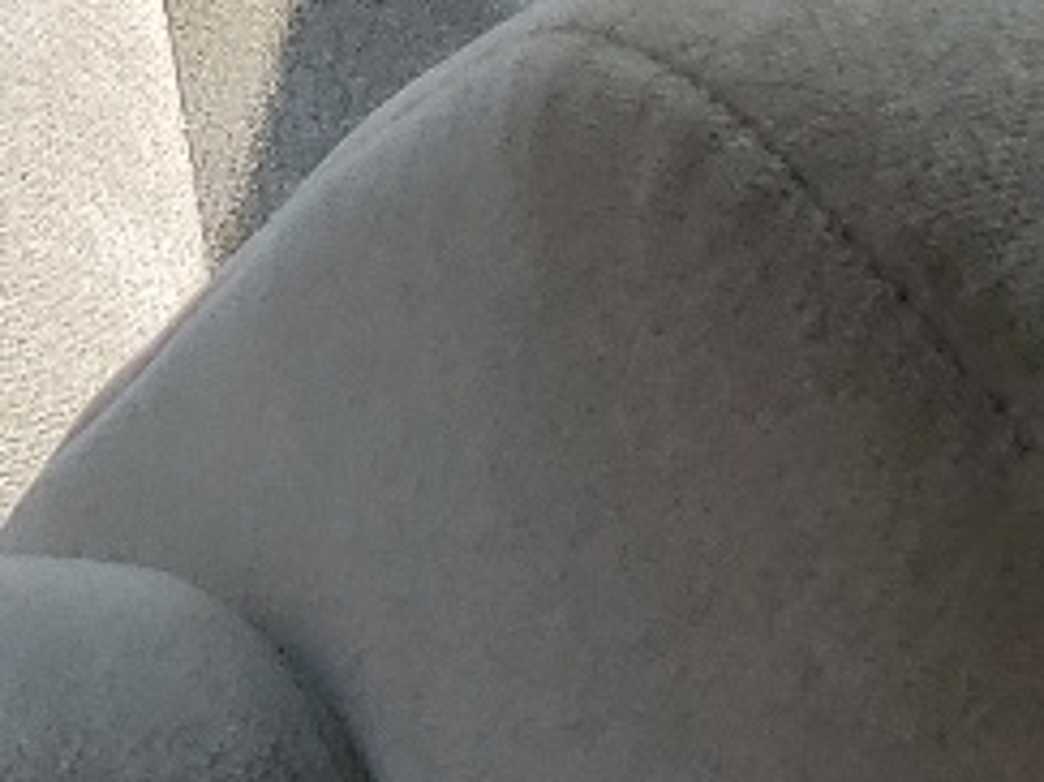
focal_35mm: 171
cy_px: -1216
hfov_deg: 10.7
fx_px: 5155
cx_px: -971
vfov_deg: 7.9
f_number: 1.5
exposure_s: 1/1250
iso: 50
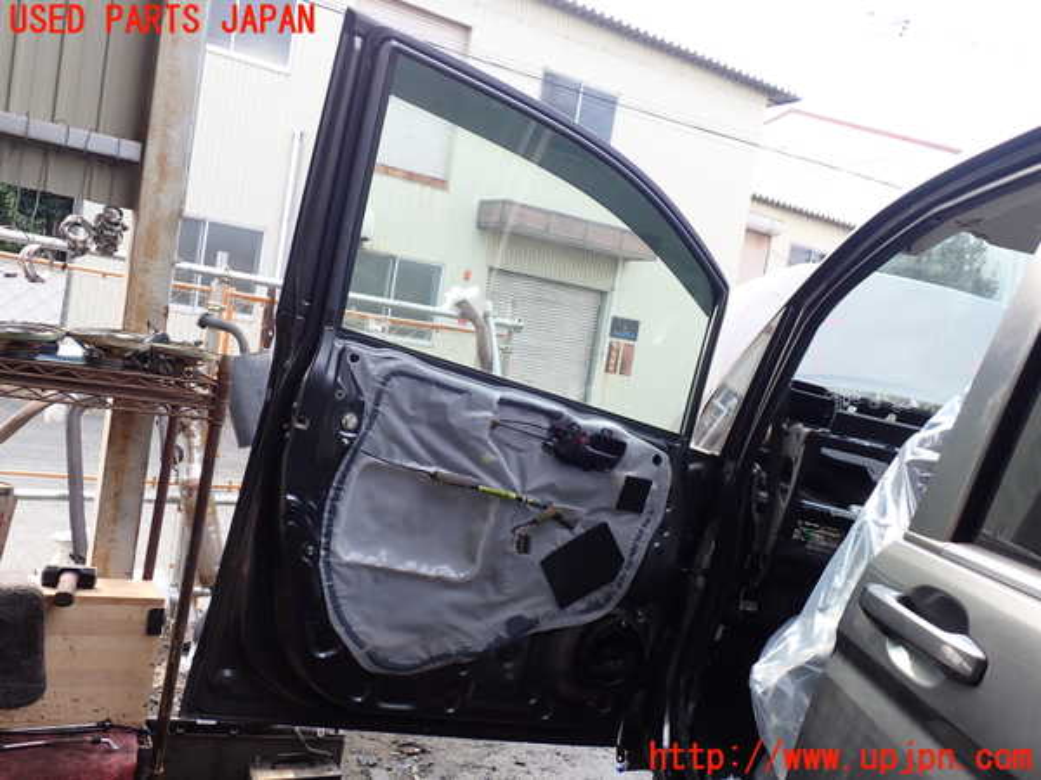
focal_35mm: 30
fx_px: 902
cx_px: 520
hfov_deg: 60.0
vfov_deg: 46.8
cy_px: 390
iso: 100
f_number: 3.2
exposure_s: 1/125
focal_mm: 5.4
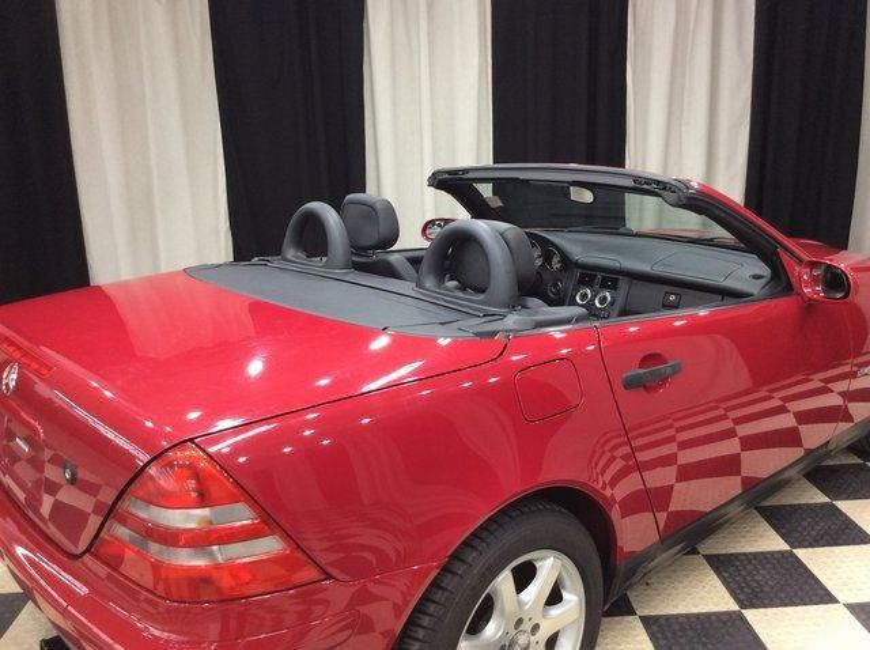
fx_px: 803
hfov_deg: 56.9
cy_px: 325
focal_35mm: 32
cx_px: 435
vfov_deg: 44.1
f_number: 2.4
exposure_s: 1/24
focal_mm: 3.3
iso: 64
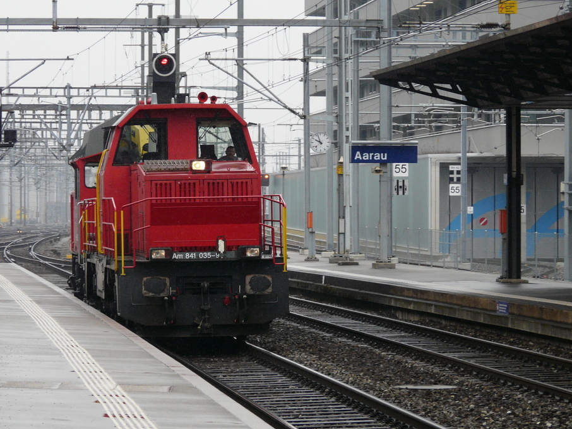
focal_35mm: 202
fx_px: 3337
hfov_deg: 9.8
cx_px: 260
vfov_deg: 7.4
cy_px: 227
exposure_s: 1/200
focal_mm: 30
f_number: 4
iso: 100
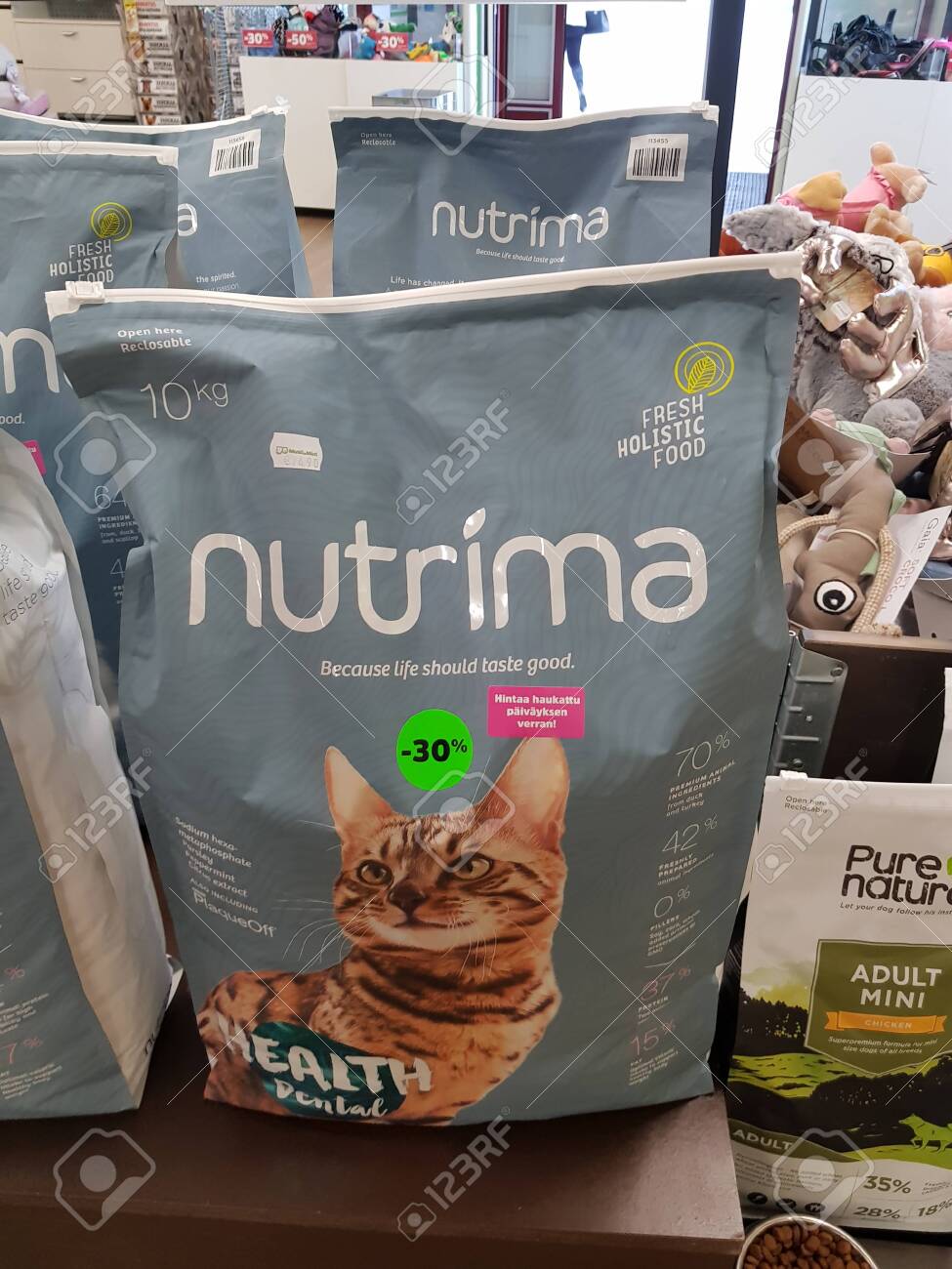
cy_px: 634
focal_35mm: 26
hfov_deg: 53.1
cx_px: 476
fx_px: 953
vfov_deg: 67.3
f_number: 1.7
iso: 100
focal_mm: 4.2
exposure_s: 1/50
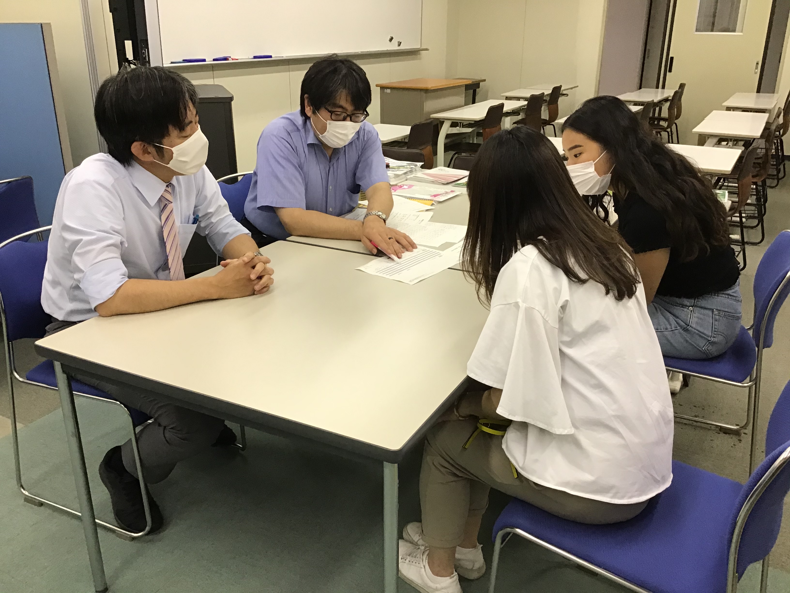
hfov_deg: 58.4
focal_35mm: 31
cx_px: 395
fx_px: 707
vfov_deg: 45.4
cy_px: 296
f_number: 2.4
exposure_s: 1/33
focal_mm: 3.3
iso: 50
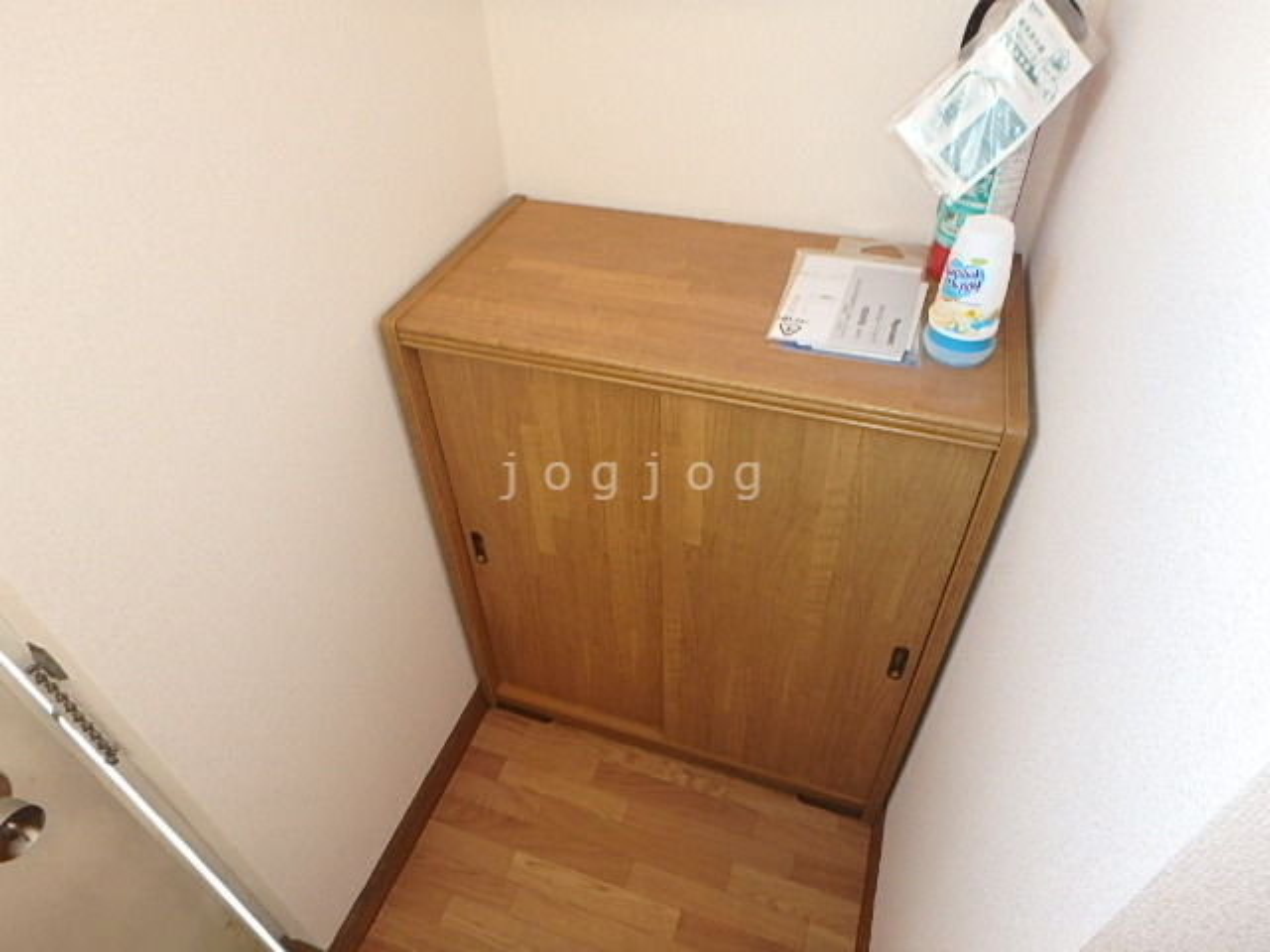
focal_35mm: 21
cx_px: 635
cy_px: 476
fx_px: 770
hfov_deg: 79.0
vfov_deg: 63.4
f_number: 3.5
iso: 320
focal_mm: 3.7
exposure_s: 1/30
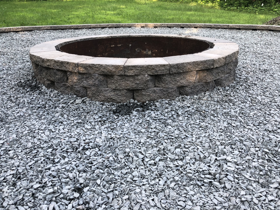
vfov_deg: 49.7
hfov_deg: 63.4
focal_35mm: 28
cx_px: 140
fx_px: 226
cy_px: 105
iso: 32
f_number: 1.8
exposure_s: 1/120
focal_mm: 4
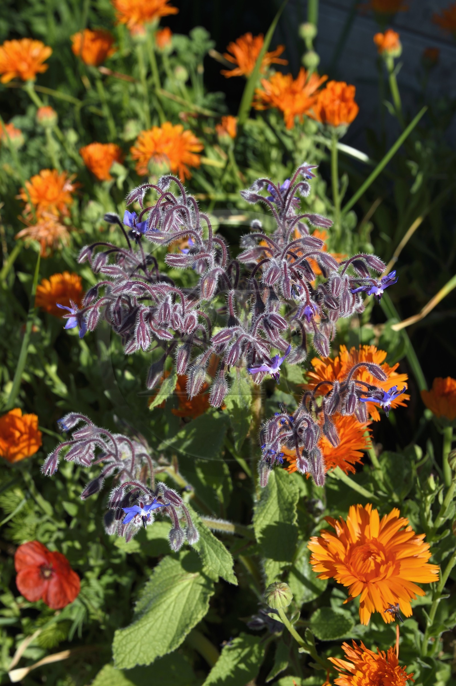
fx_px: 1141
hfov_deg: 22.6
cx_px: 228
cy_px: 343
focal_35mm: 60
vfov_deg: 33.4
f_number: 11
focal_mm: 60
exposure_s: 1/400
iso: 200
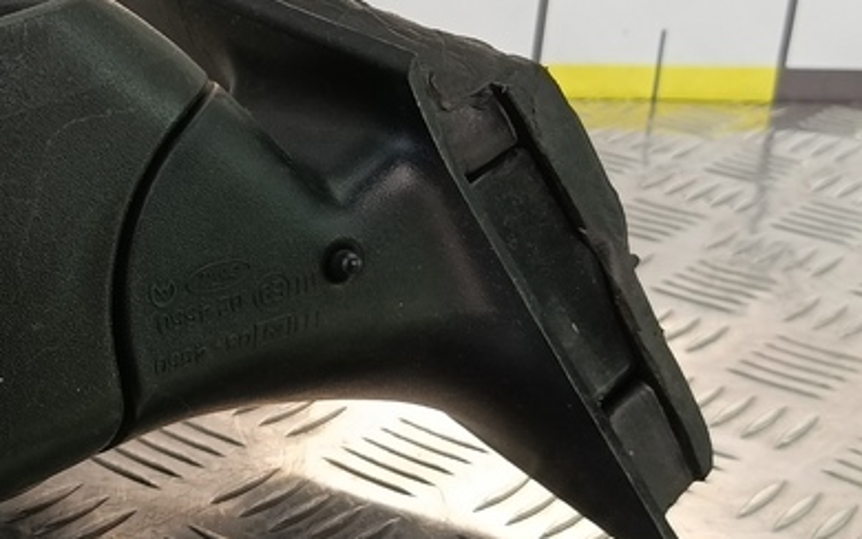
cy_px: 245
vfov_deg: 20.3
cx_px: -73
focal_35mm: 64
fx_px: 1504
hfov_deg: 29.1
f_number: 1.6
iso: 132
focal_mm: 4.11
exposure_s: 1/100
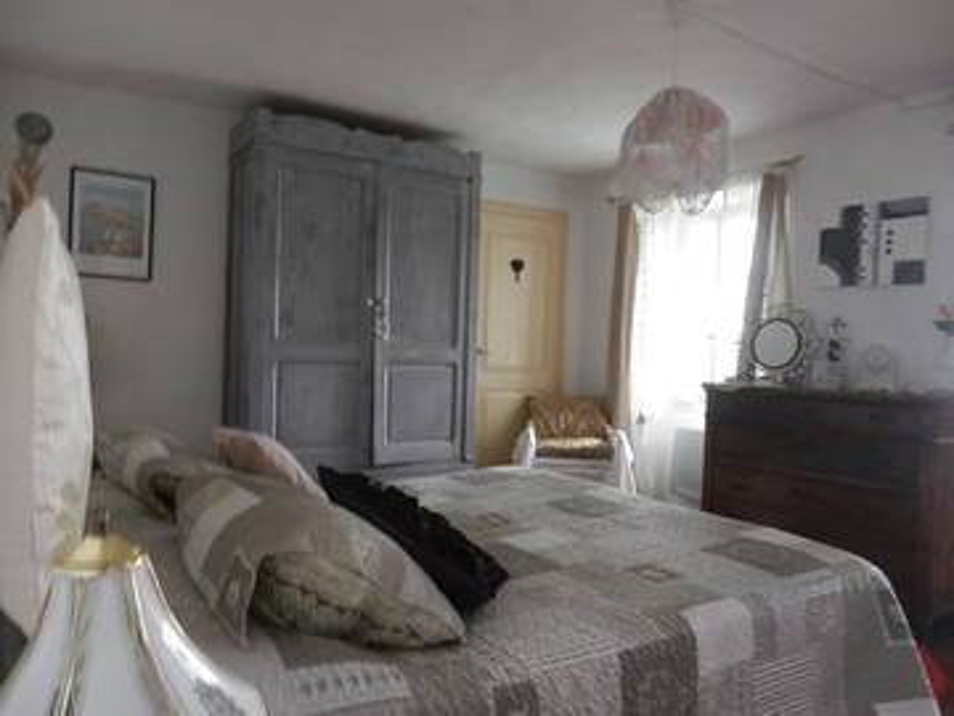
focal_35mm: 25
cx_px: 477
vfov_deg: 54.9
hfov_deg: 69.4
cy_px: 358
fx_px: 689
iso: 400
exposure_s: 1/2.5
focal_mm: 4.5
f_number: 3.5
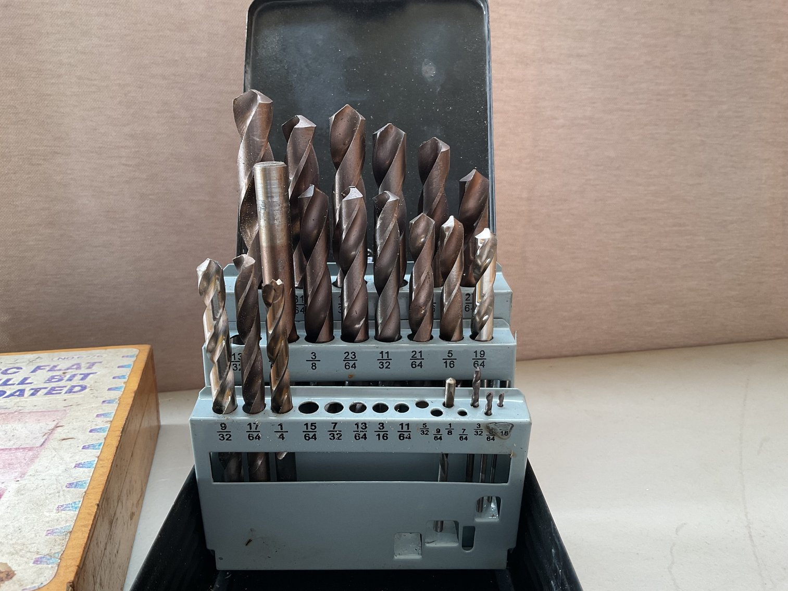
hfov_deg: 61.7
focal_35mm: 29
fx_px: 660
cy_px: 296
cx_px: 394
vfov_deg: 48.2
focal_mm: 3
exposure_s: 1/120
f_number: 1.8
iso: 64
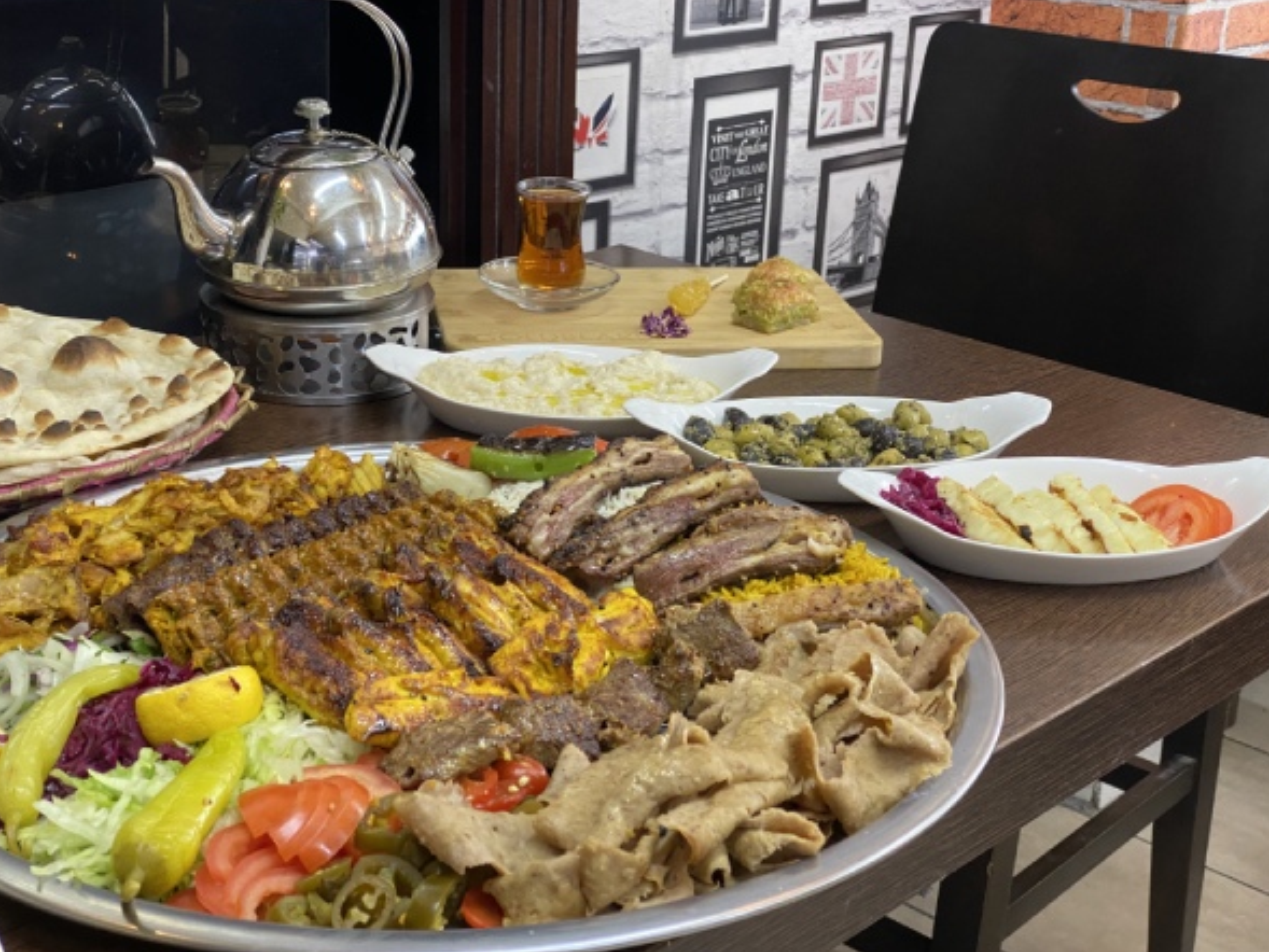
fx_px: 1943
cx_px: 633
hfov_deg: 36.2
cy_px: 478
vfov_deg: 27.5
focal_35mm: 53
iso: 200
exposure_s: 1/50
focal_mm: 6
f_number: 2
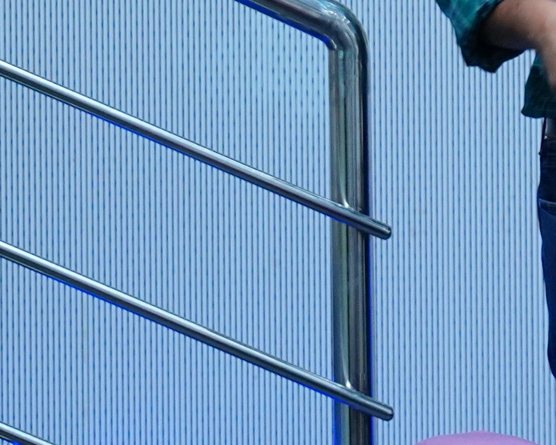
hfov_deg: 4.9
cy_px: -117
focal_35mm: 394
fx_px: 6482
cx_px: 726
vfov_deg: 3.9
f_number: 2.8
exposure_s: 1/80
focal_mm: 57.1
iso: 1600
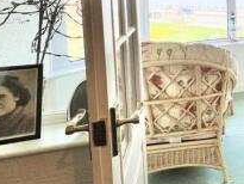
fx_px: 261
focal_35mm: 37
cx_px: 278
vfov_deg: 36.2
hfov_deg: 39.4
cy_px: 16
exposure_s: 1/162
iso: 32
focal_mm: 1.57
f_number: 1.8
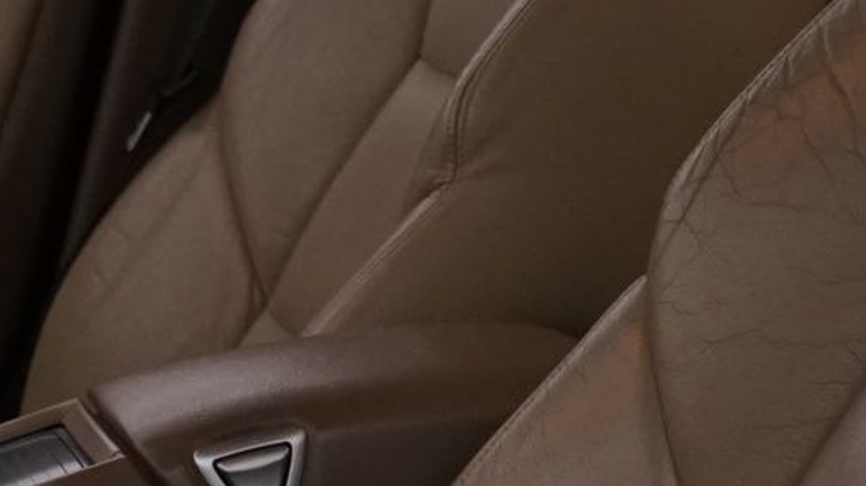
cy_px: 341
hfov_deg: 14.4
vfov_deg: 8.3
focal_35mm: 145
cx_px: -159
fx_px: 3328
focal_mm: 28
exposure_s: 1/100
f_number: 3.5
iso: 2000
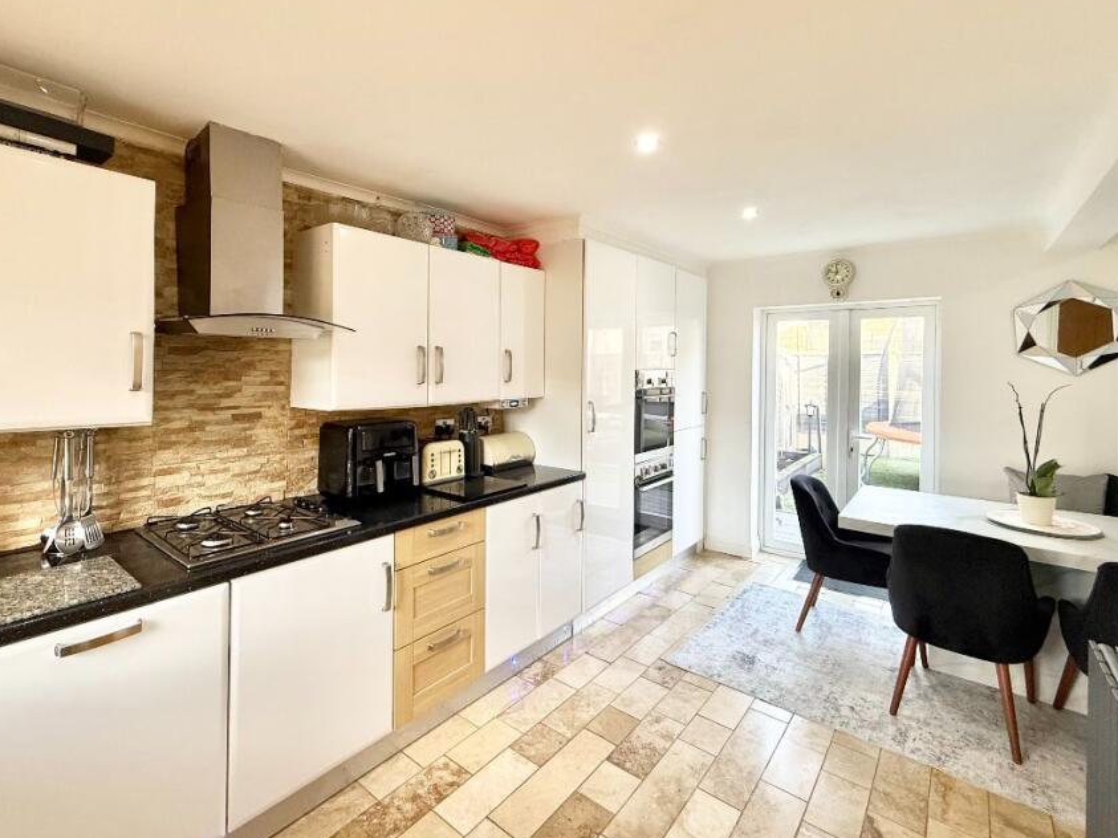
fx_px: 549
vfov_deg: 74.4
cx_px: 489
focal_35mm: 17
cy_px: 369
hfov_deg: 90.6
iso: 250
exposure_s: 1/100
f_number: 2.2
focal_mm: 2.22
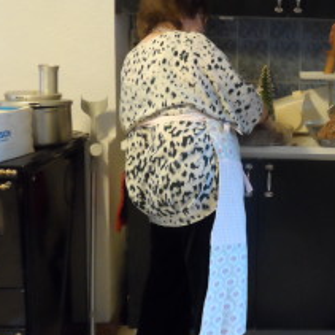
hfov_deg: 34.3
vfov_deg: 35.7
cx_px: 295
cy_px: 111
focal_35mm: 47
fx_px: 515
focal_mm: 4.9
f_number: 3.1
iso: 400
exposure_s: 1/10
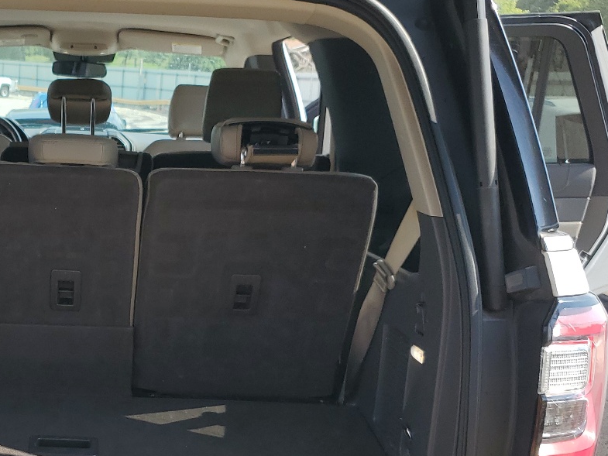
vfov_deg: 26.8
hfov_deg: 34.5
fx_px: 931
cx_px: 81
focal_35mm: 53
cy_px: 389
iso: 50
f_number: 1.5
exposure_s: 1/1111
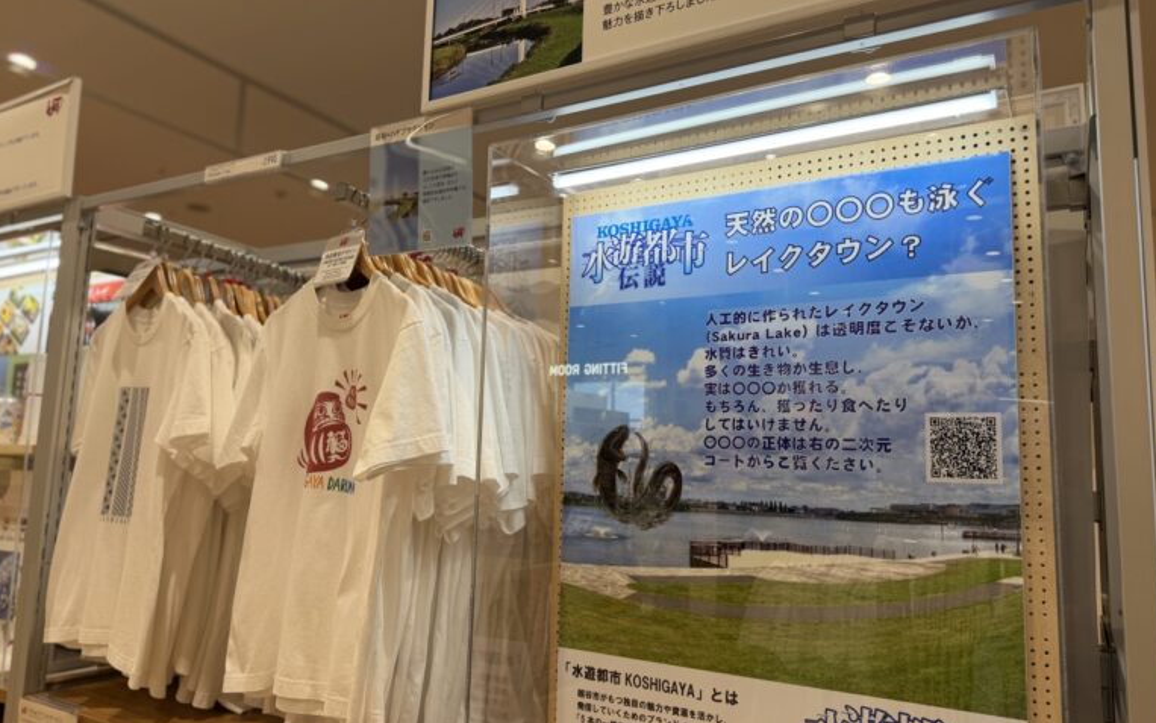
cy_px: 358
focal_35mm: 26
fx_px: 819
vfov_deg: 47.6
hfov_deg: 70.4
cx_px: 579
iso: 100
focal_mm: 6.76
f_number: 1.78
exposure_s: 1/327
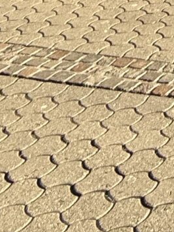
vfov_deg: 11.1
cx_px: 410
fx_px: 682
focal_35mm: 102
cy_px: -481
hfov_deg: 11.9
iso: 50
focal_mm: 2.22
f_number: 2.2
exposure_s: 1/376
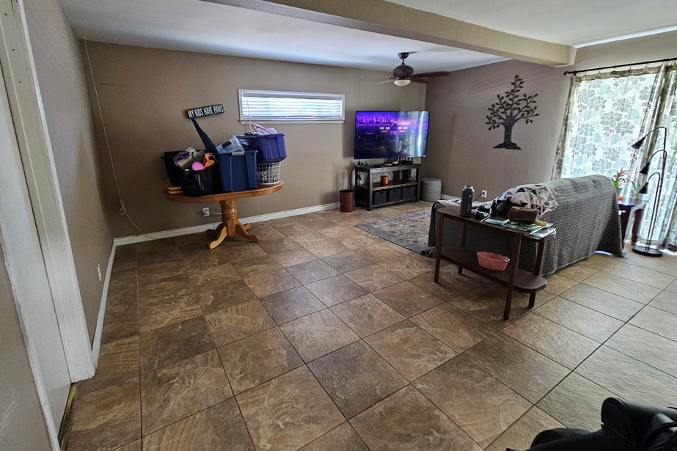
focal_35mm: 15
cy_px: 205
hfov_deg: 100.3
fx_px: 282
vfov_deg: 77.1
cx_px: 318
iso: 640
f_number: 2.2
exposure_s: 1/30
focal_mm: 2.2
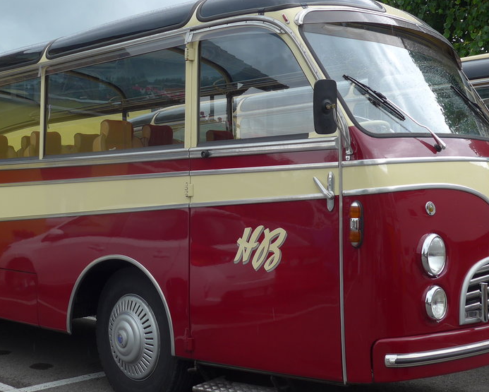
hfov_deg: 37.7
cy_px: 145
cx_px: 171
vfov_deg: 30.7
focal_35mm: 49
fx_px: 709
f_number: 2.8
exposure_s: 1/320
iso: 80
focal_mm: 6
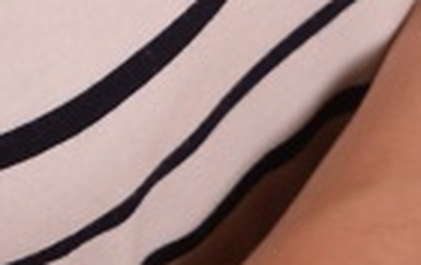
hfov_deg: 3.8
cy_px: -1083
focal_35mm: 558
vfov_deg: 2.3
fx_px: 6413
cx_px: -17
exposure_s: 1/100
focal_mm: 85
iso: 200
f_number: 10
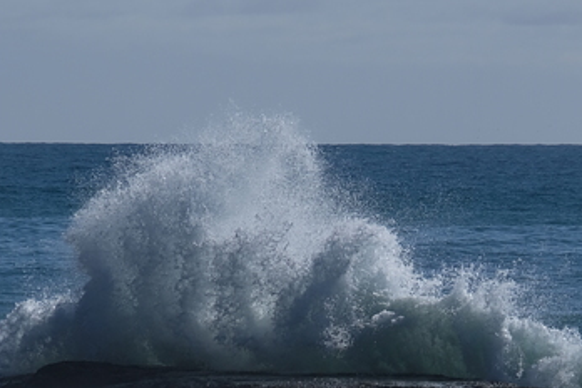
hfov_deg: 2.7
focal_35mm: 778
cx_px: 450
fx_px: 12577
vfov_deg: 1.8
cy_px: 273
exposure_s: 1/1000
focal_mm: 230
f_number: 10
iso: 200
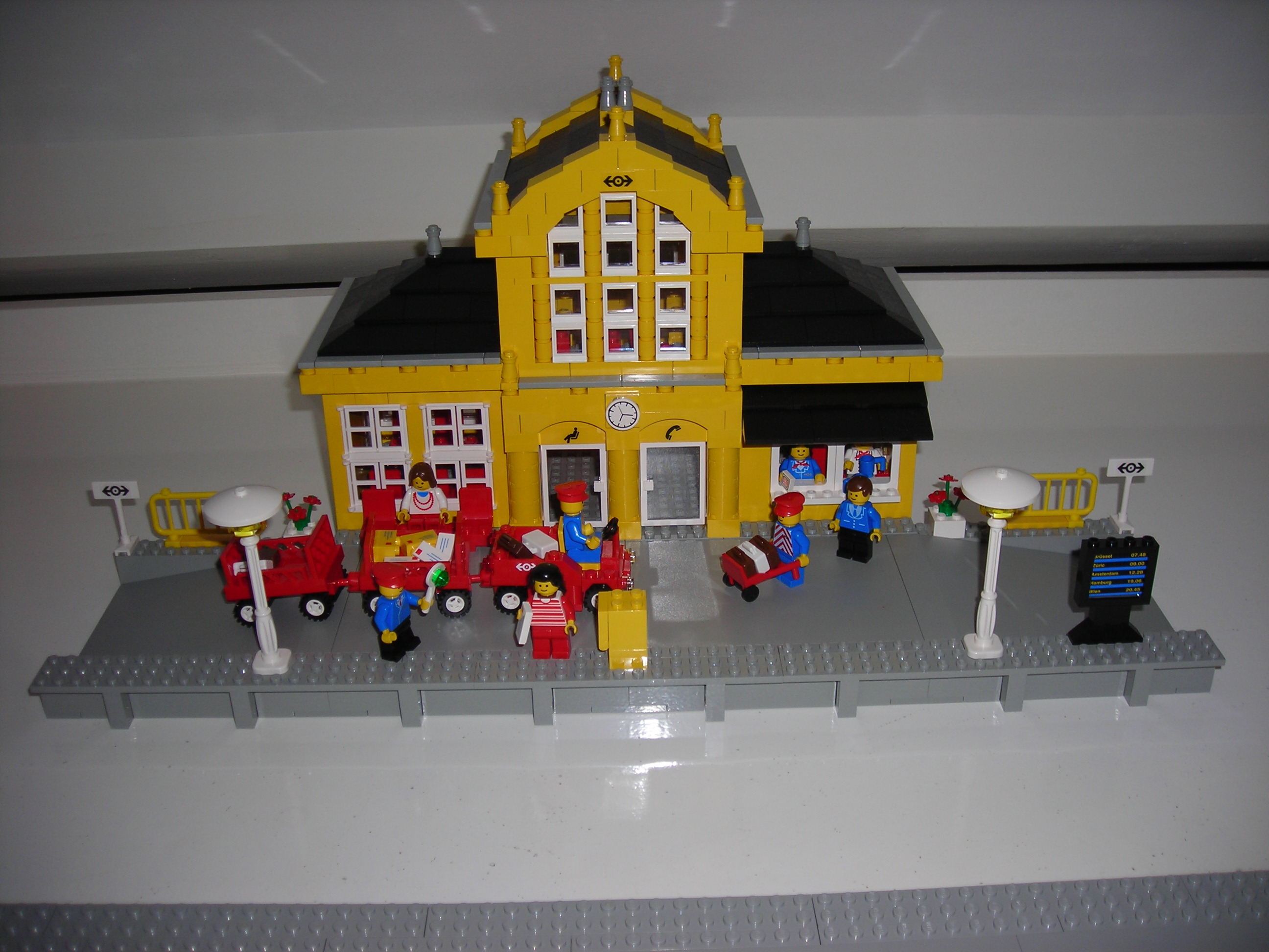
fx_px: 1393
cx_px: 634
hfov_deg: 49.0
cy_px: 476
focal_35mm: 38
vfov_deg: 37.7
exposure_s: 1/60.1
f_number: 6.4
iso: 50
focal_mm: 6.3
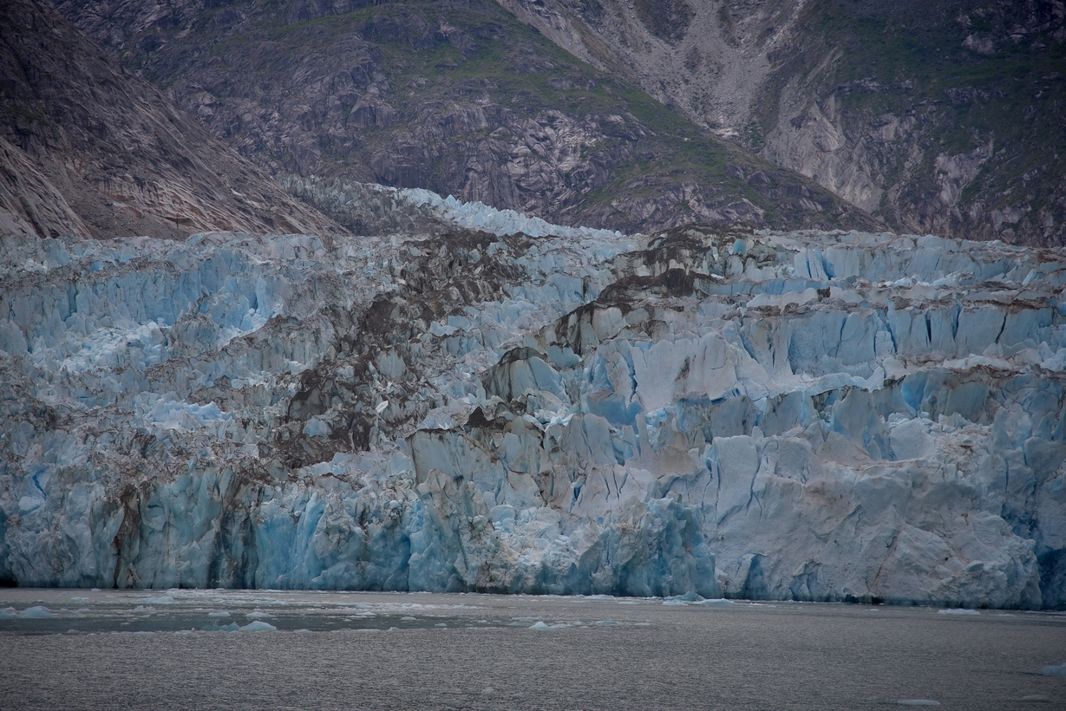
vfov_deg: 11.0
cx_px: 513
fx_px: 3702
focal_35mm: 125
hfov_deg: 16.4
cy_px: 342
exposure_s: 1/250
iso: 100
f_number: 4
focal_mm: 120
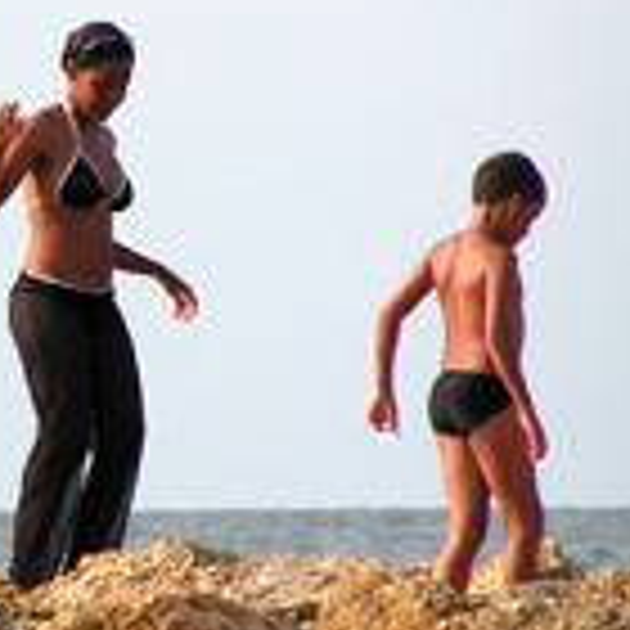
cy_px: 266
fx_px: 19788
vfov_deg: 1.8
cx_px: 32
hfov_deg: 1.8
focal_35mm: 961
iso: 50
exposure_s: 1/800
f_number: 3.7
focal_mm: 63
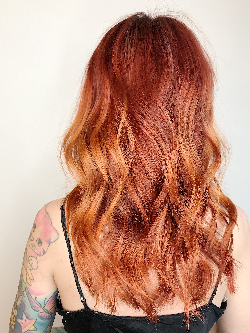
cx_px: 130
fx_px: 289
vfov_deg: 59.9
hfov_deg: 46.8
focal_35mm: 30
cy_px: 159
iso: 25
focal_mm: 3.99
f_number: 1.8
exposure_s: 1/60
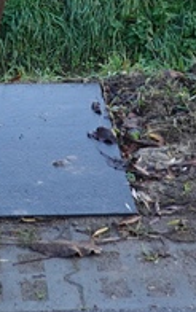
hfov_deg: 8.4
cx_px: 49
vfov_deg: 12.9
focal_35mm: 156
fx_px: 1329
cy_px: -107
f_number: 3.2
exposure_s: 1/125
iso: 125
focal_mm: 11.29
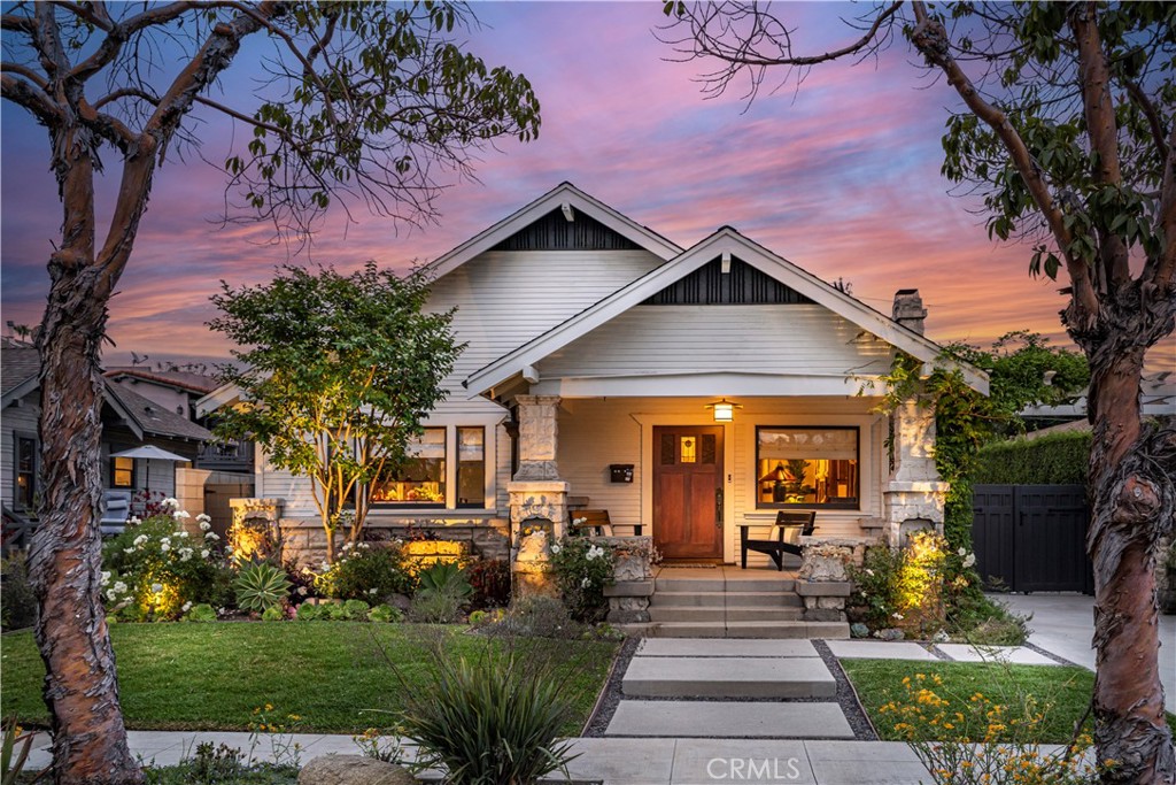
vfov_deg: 40.0
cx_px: 588
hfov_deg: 57.2
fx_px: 1078
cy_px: 392
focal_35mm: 33
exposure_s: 1/10
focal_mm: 33
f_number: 5.6
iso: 320
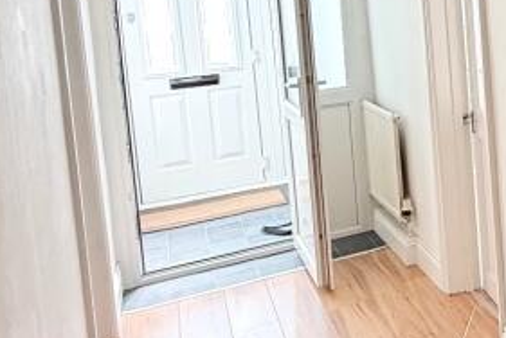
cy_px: 31
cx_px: 697
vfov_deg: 24.8
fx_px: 746
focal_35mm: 53
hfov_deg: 28.7
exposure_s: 1/99
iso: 80
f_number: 2.2
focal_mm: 2.22
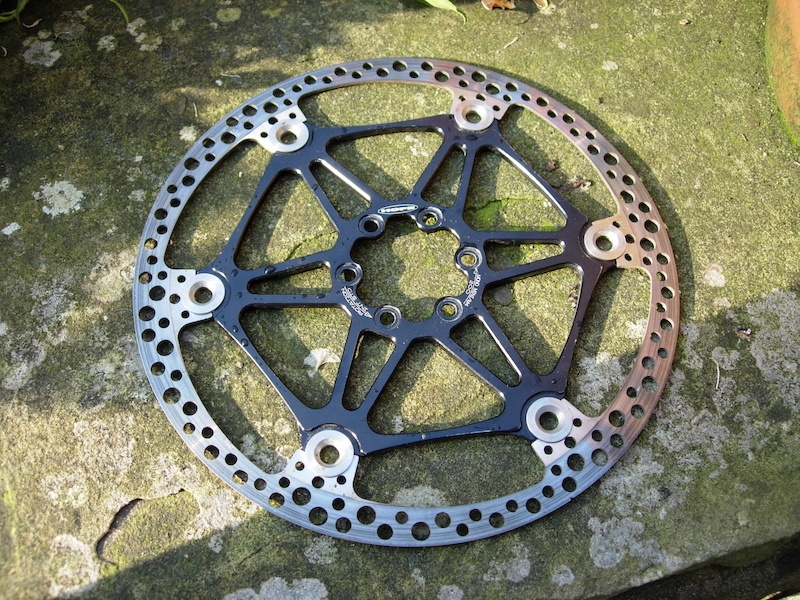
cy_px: 300
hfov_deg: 49.0
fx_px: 878
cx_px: 400
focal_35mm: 38
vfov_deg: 37.7
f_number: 2.8
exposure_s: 1/140
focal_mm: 7.8
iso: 64
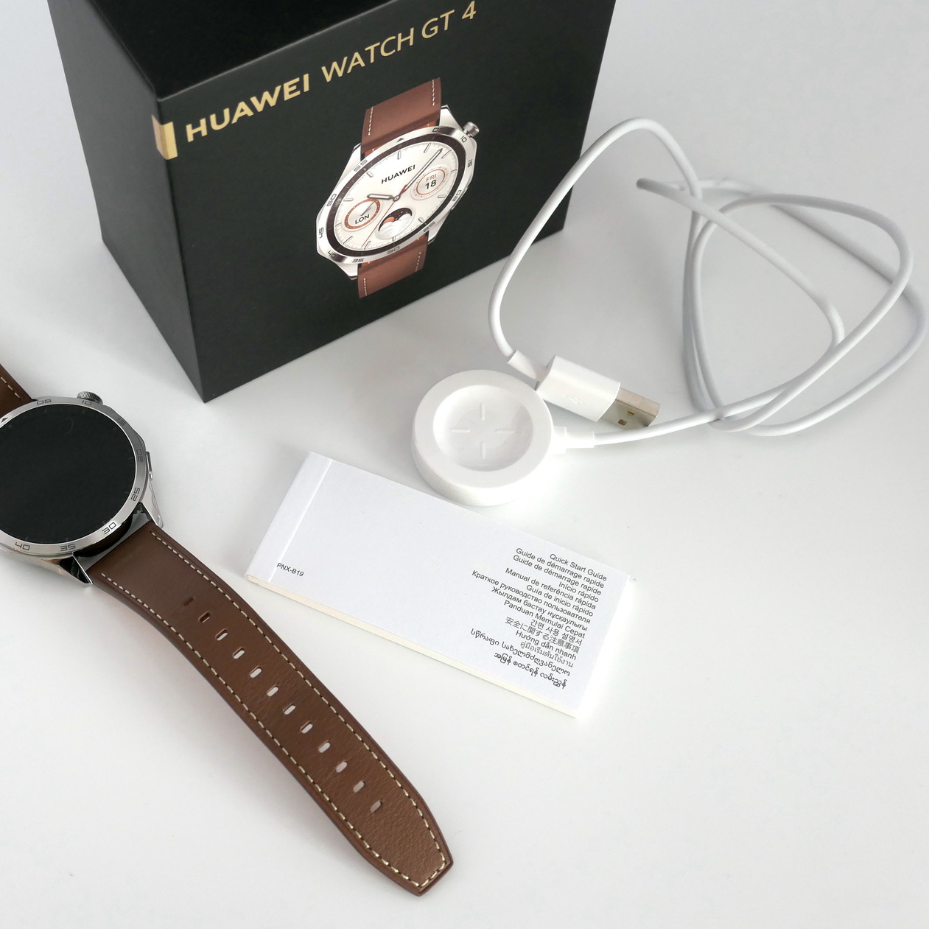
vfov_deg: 38.3
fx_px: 1336
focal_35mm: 44
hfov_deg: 38.0
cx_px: 321
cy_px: 466
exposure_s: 1/80
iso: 400
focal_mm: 12.5
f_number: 3.7
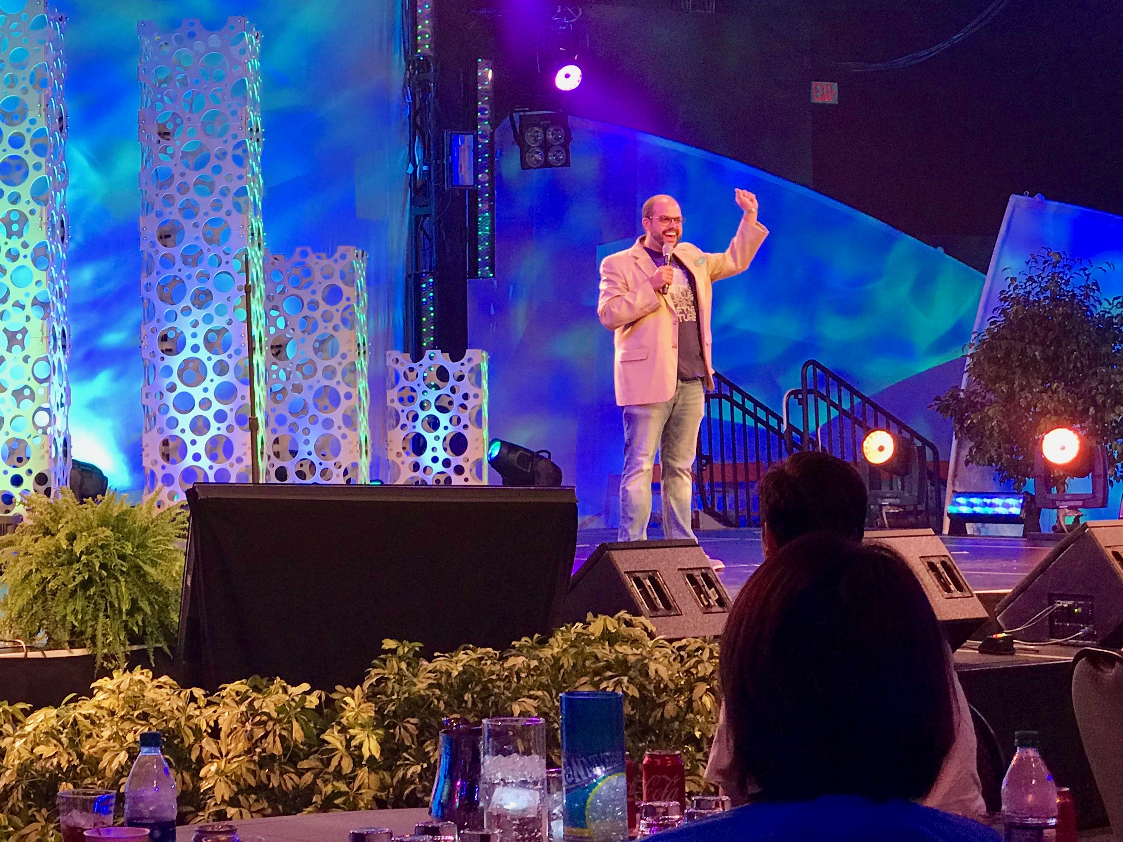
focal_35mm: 87
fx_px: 2822
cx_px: 315
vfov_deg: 16.9
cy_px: 234
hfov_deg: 22.3
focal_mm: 6.6
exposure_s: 1/61
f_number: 2.8
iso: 125
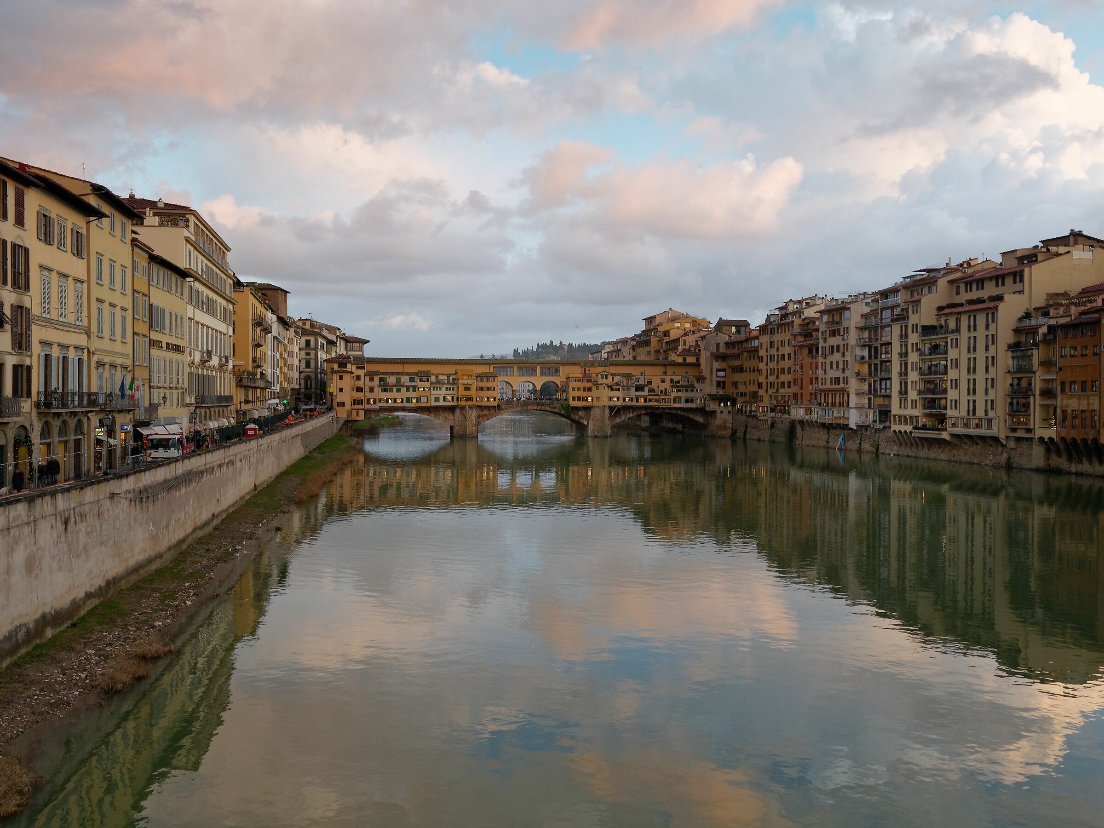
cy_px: 414
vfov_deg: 46.8
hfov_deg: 60.0
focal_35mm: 30
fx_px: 957
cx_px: 552
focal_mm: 15
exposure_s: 1/30
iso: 200
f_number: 7.1
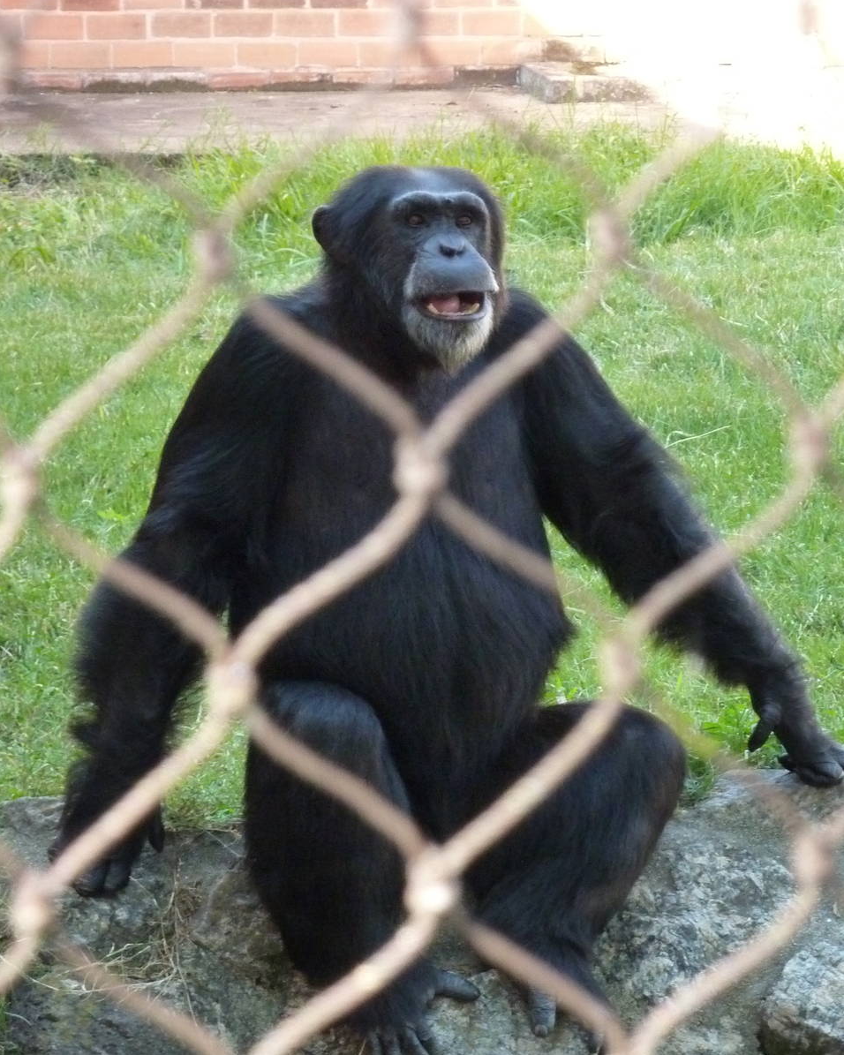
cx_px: 450
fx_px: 5589
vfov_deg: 10.8
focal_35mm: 179
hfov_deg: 8.6
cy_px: 528
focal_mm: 22.5
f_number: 4.5
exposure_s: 1/100
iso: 640
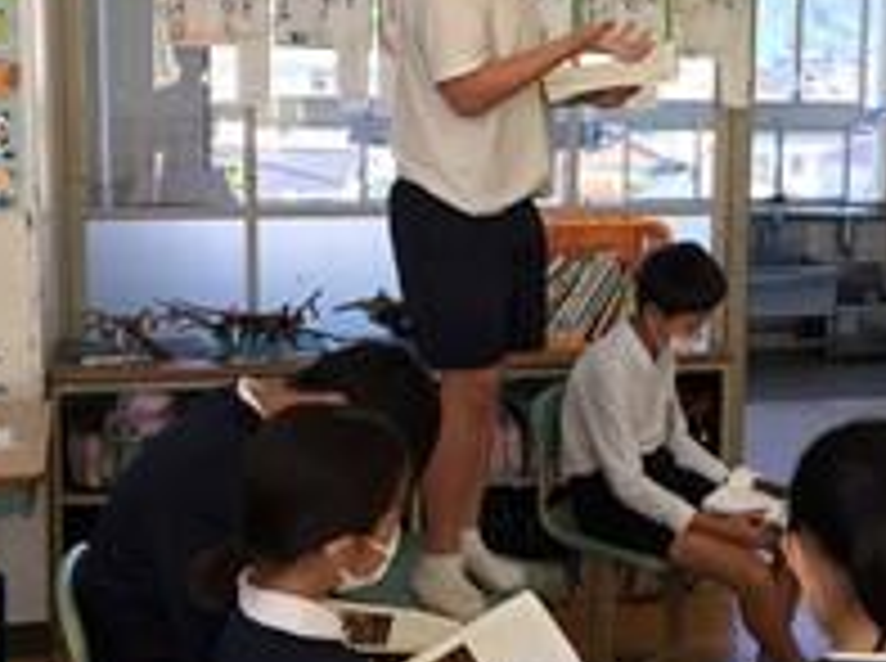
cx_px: 621
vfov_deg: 24.7
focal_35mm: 59
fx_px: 1507
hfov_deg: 32.4
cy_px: 252
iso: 40
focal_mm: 4.15
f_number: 2.2
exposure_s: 1/120
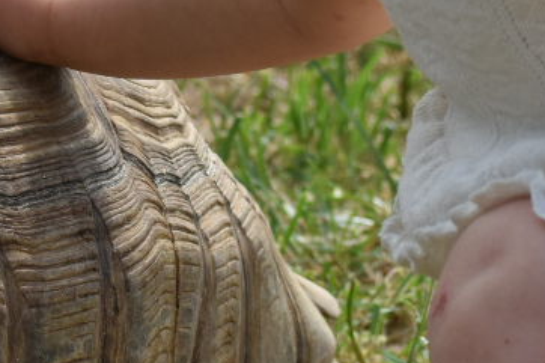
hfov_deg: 4.4
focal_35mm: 470
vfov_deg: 2.9
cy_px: -69
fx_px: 7112
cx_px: -131
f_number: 6.3
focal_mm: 70
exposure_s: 1/1600
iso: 400
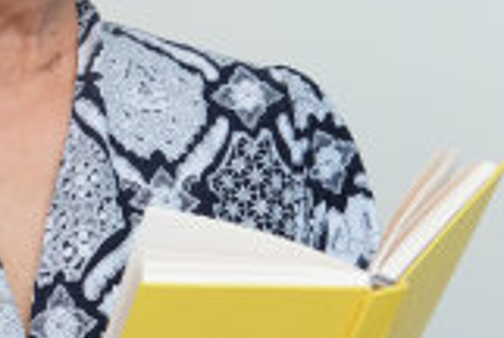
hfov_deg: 10.1
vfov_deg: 6.9
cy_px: 144
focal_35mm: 201
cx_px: -44
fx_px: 2819
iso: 160
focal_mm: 35
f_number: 4.5
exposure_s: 1/100
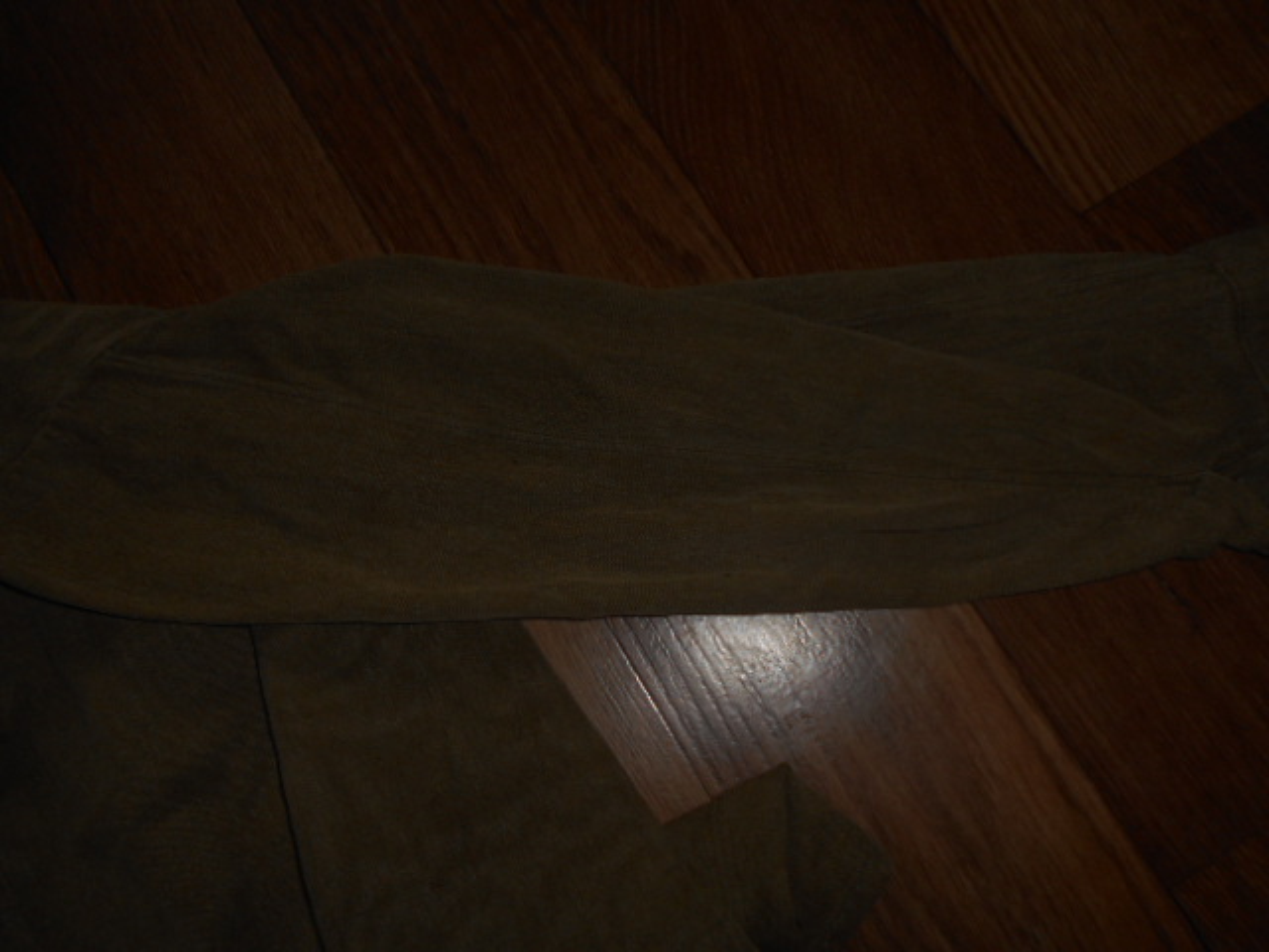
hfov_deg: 60.0
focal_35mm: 30
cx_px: 634
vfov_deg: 46.8
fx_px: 1100
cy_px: 476
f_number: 3.4
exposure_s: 1/25
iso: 80
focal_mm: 5.1
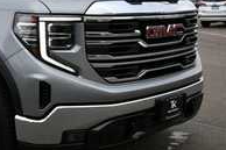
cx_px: 34
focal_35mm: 62
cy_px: 30
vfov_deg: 21.6
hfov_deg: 31.3
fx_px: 389
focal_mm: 20
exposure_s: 1/250
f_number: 5.6
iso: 280
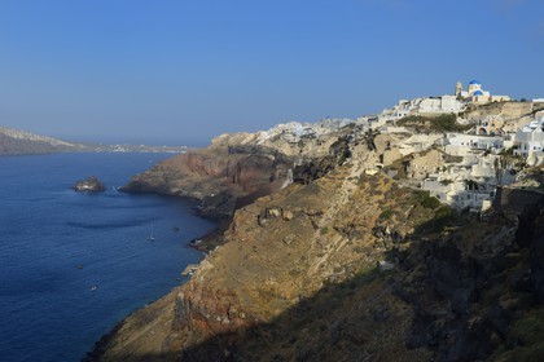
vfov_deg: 29.9
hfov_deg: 43.6
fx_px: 680
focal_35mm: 45
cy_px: 181
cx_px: 272
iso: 200
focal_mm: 45
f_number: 11
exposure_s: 1/320
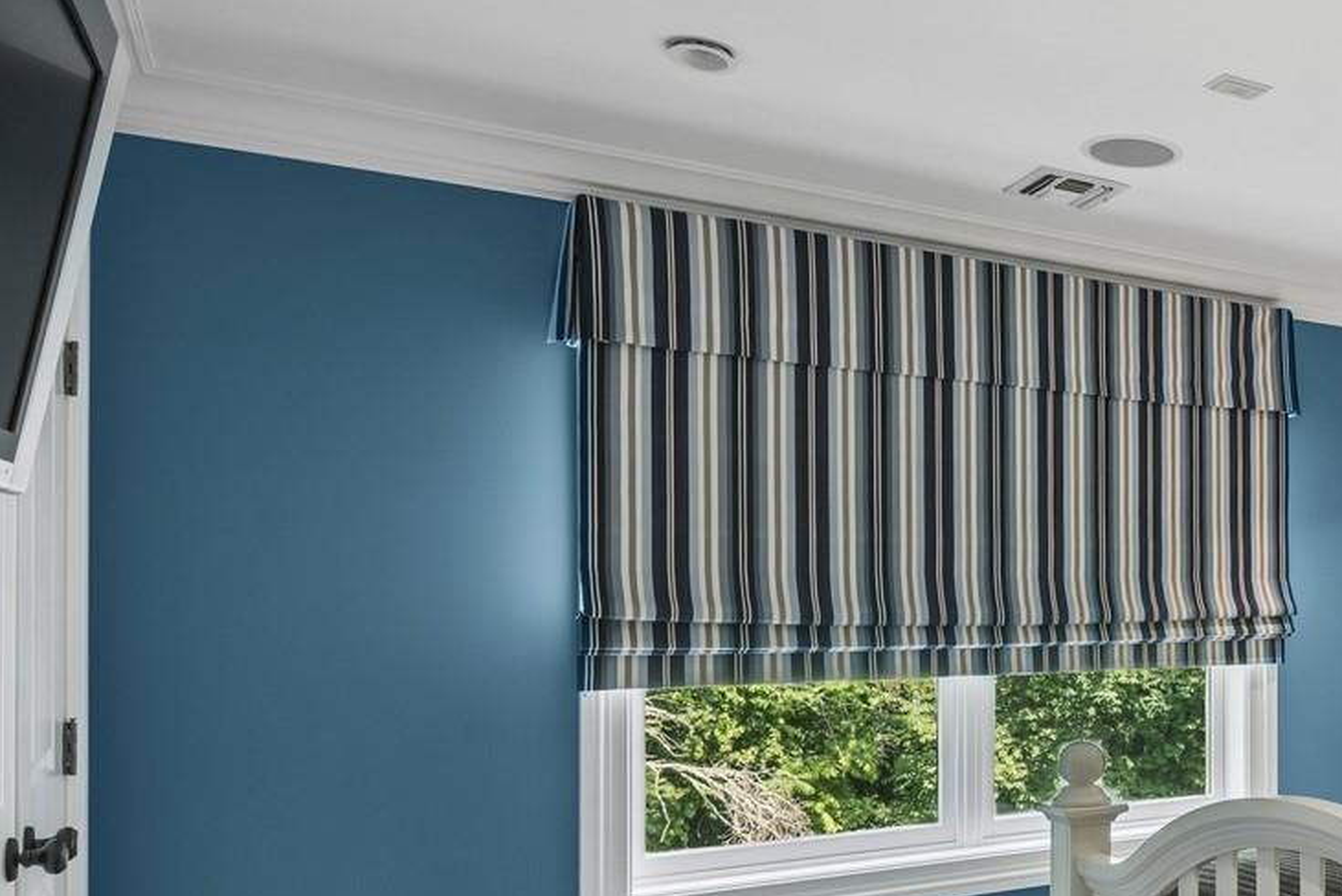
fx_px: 1305
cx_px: 1349
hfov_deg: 45.6
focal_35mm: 35
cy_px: 534
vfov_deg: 37.7
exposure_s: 1/8
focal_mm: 16
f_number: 9
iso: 200
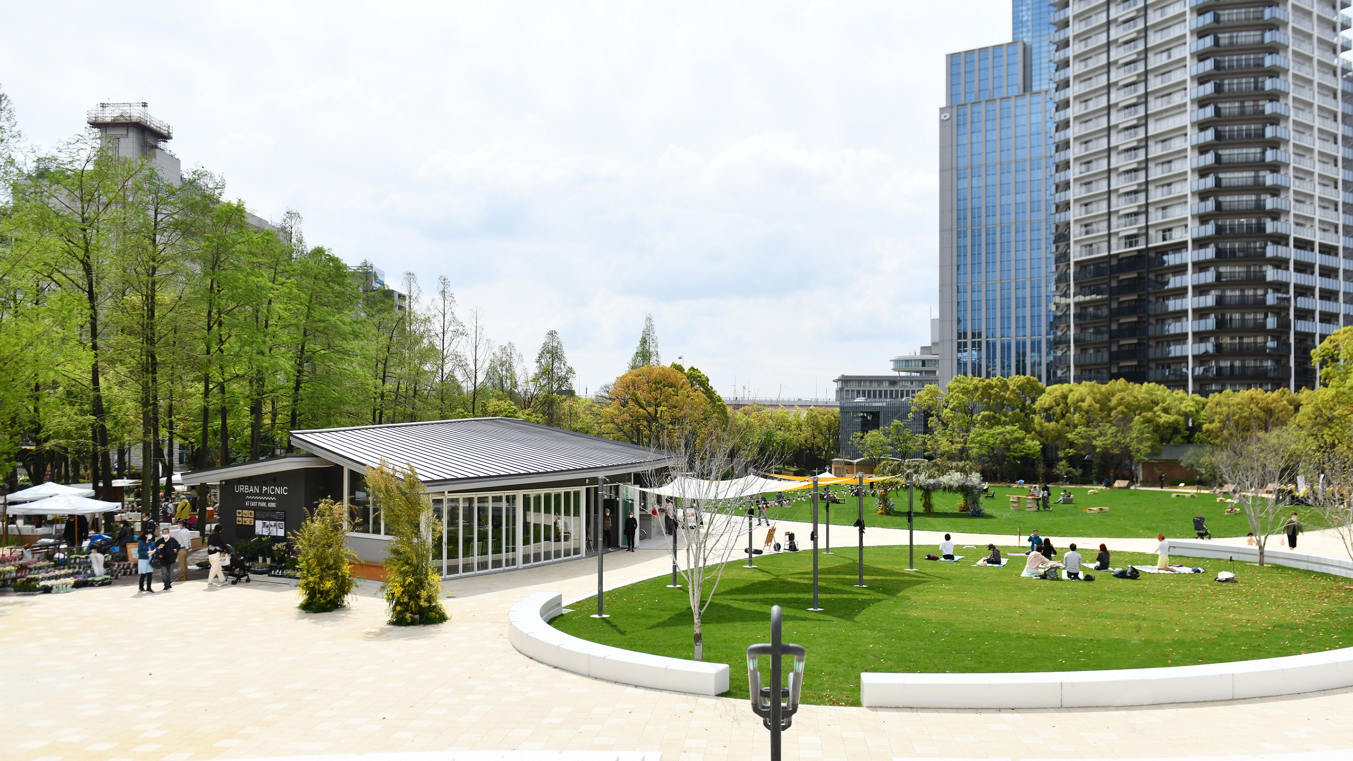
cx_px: 693
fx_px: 933
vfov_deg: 44.2
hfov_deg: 71.9
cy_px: 449
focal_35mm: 26
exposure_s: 1/4000
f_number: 4
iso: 320
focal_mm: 24
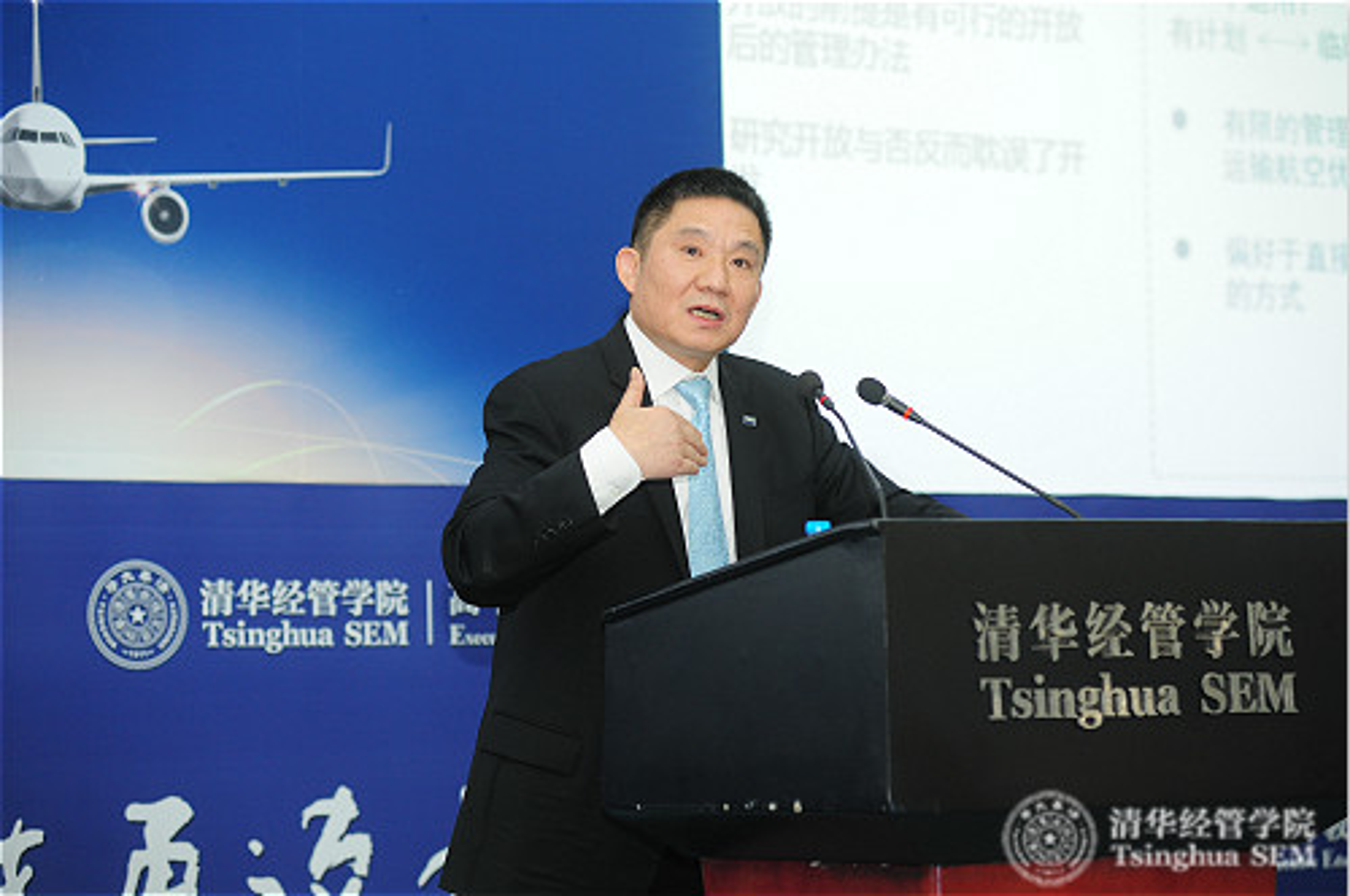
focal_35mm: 112
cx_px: 675
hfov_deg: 18.3
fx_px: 4195
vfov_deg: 12.2
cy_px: 448
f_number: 5.6
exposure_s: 1/100
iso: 1600
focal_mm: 112
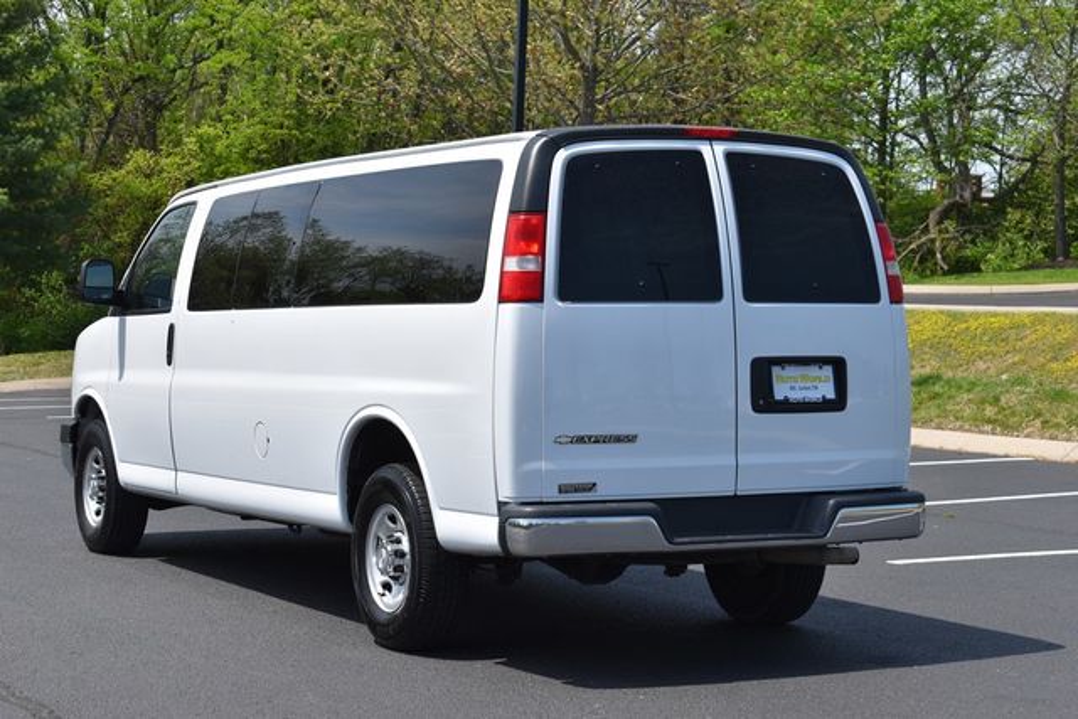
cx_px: 539
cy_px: 360
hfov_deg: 27.0
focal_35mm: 75
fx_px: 2246
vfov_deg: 18.2
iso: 100
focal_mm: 50
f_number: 8
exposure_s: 1/250
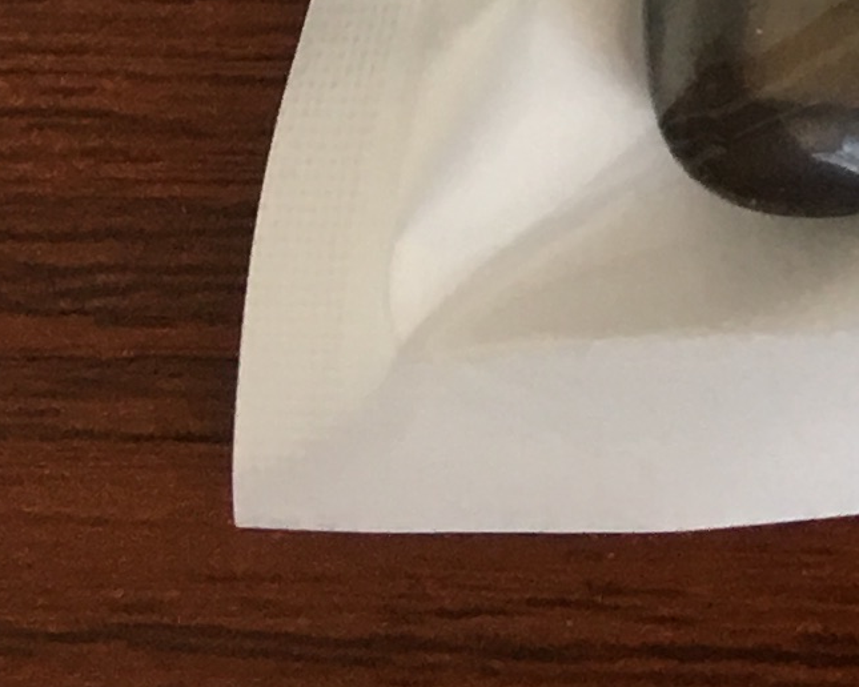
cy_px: -1369
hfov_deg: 10.2
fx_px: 4500
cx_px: 1615
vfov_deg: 7.6
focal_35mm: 177
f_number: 2.2
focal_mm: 4.15
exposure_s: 1/33
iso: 32
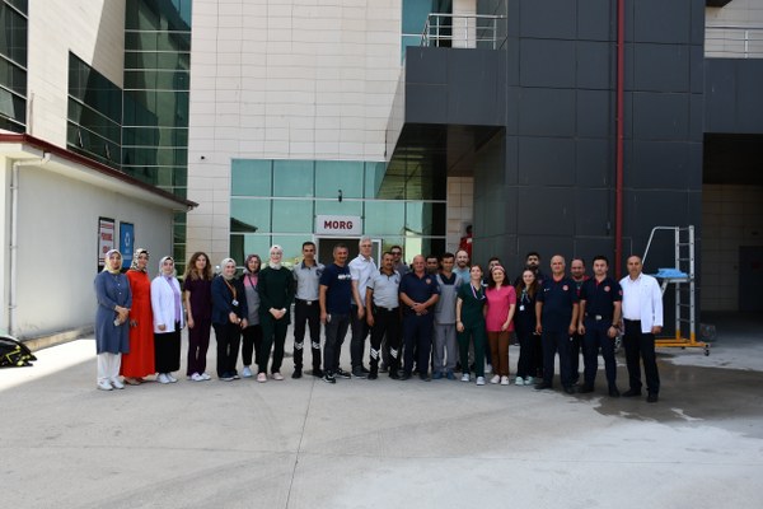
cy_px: 254
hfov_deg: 61.9
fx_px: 636
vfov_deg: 43.6
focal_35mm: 30
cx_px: 382
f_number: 9
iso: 250
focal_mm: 20
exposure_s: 1/320
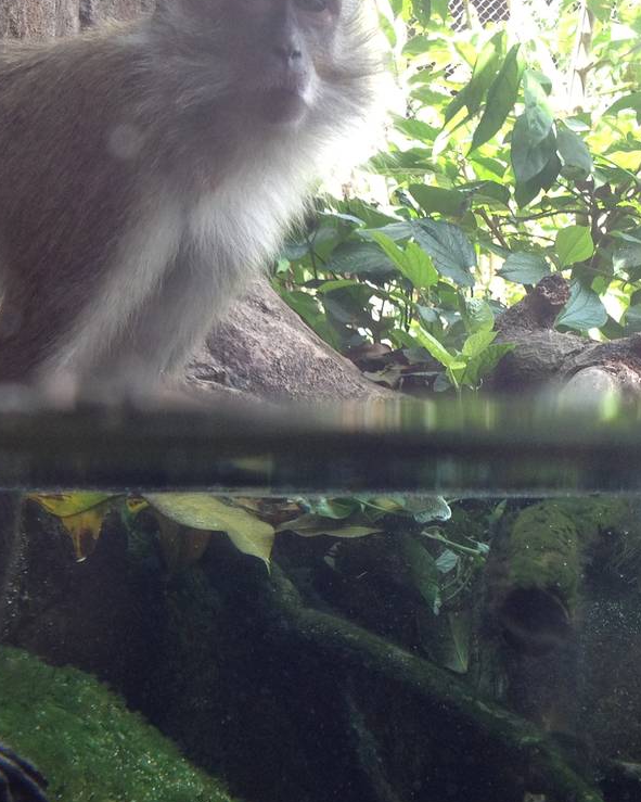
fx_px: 1755
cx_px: 281
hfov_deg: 20.7
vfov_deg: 25.7
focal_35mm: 74
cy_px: 496
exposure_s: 1/120
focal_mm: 4.28
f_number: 2.4
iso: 100
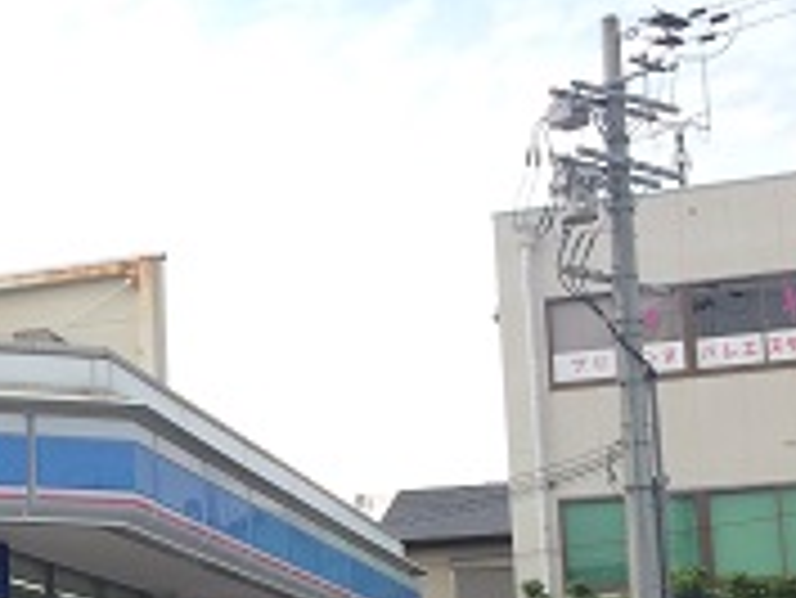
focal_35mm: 82
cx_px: -261
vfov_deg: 17.8
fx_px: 1887
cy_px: 506
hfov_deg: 21.4
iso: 32
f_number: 2.2
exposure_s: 1/1140
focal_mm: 4.15
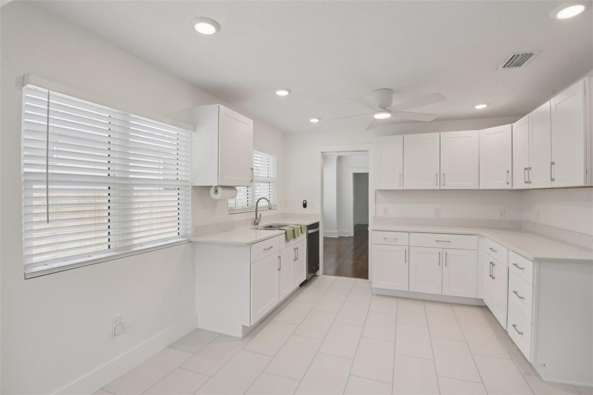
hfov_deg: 96.7
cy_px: 198
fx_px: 263
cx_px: 296
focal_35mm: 16
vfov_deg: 73.7
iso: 400
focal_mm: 16
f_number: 8
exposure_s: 1/100
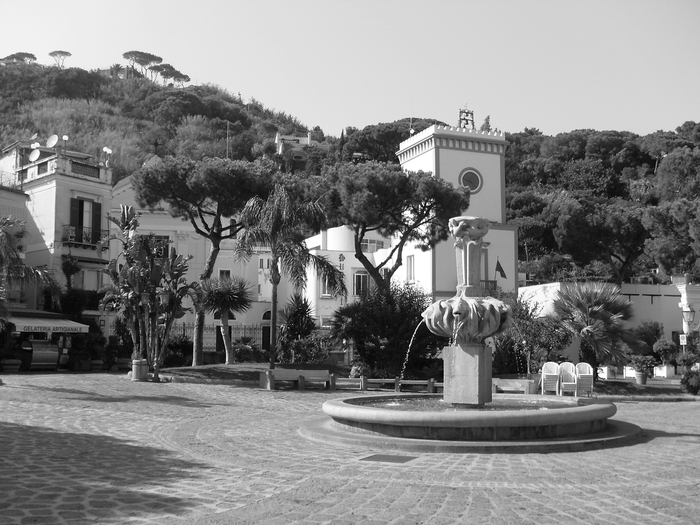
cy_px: 262
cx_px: 350
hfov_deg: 49.0
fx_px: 768
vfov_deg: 37.7
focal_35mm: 38
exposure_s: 1/250
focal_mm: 6.3
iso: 80
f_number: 7.7
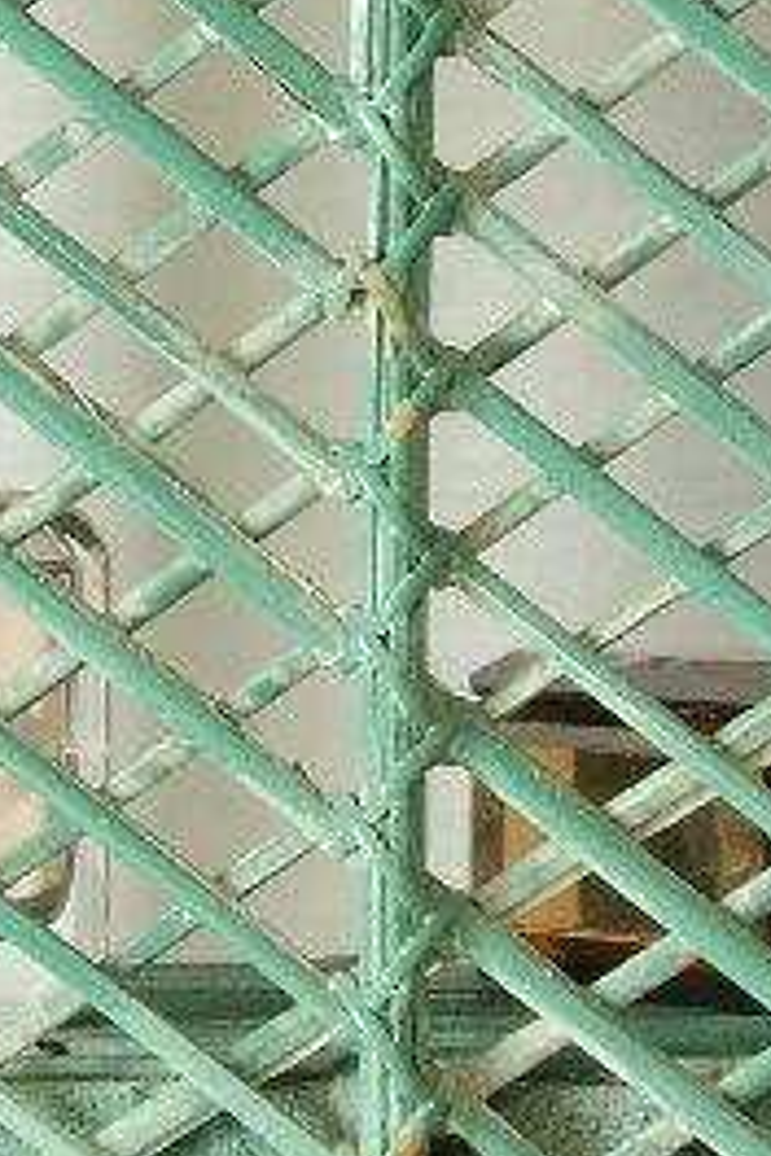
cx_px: -123
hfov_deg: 3.6
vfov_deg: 5.4
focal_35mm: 380
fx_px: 12207
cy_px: 1003
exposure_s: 1/30
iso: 800
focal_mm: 38
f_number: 5.6
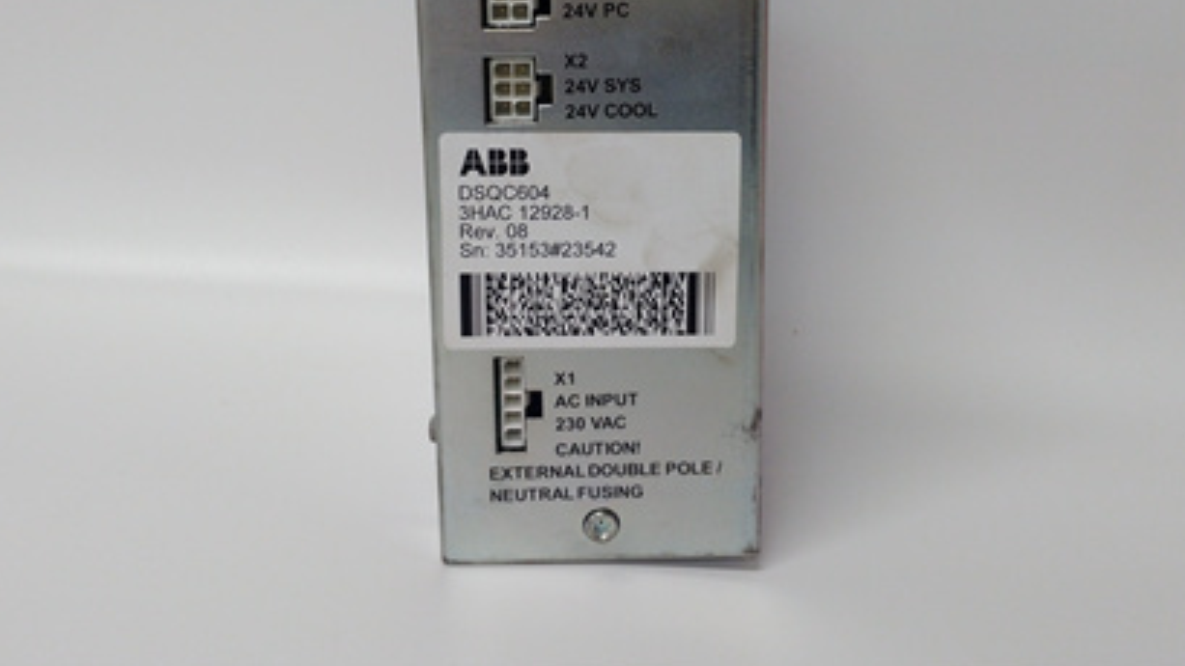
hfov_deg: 55.3
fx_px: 1131
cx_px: 608
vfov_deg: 32.0
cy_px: 135
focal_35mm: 36
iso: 144
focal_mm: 3.79
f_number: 2
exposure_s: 1/33
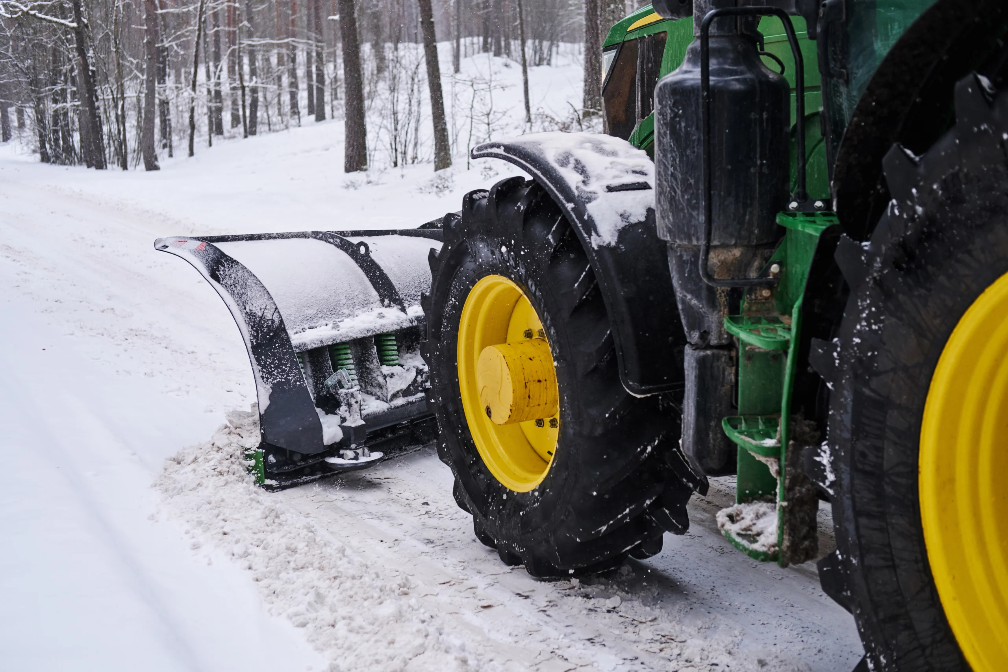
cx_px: 504
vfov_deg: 25.5
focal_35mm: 53
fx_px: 1484
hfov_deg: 37.5
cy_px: 336
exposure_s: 1/1000
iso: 400
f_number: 2.8
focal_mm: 35
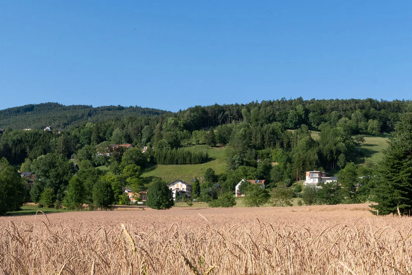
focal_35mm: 54
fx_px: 618
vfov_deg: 24.9
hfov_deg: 36.8
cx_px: 168
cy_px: 195
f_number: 11
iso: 200
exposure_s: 1/320
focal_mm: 20
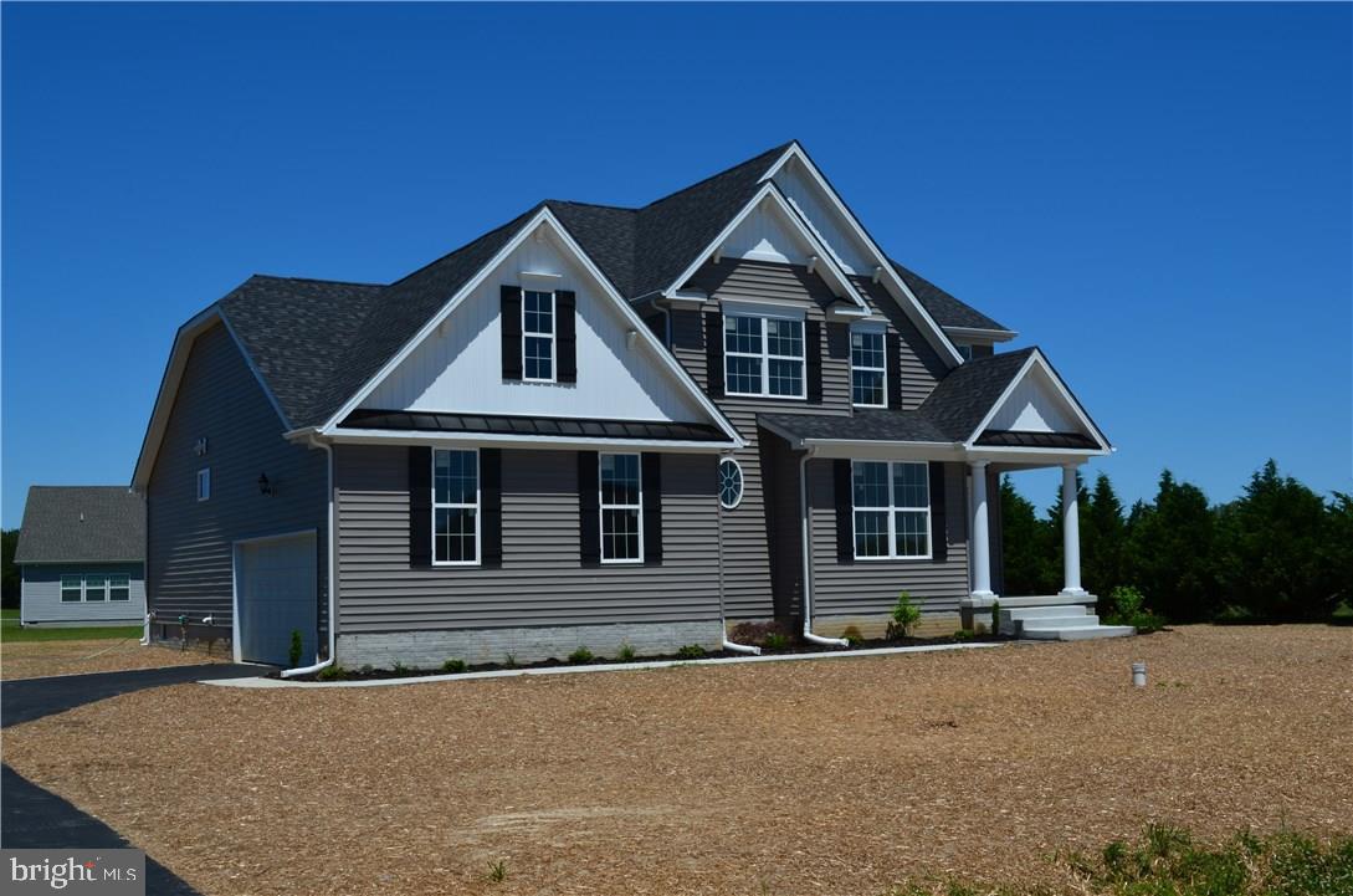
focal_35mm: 39
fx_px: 1463
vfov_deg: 34.1
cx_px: 676
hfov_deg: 49.6
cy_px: 448
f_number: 13
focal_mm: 26
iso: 100
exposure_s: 1/200
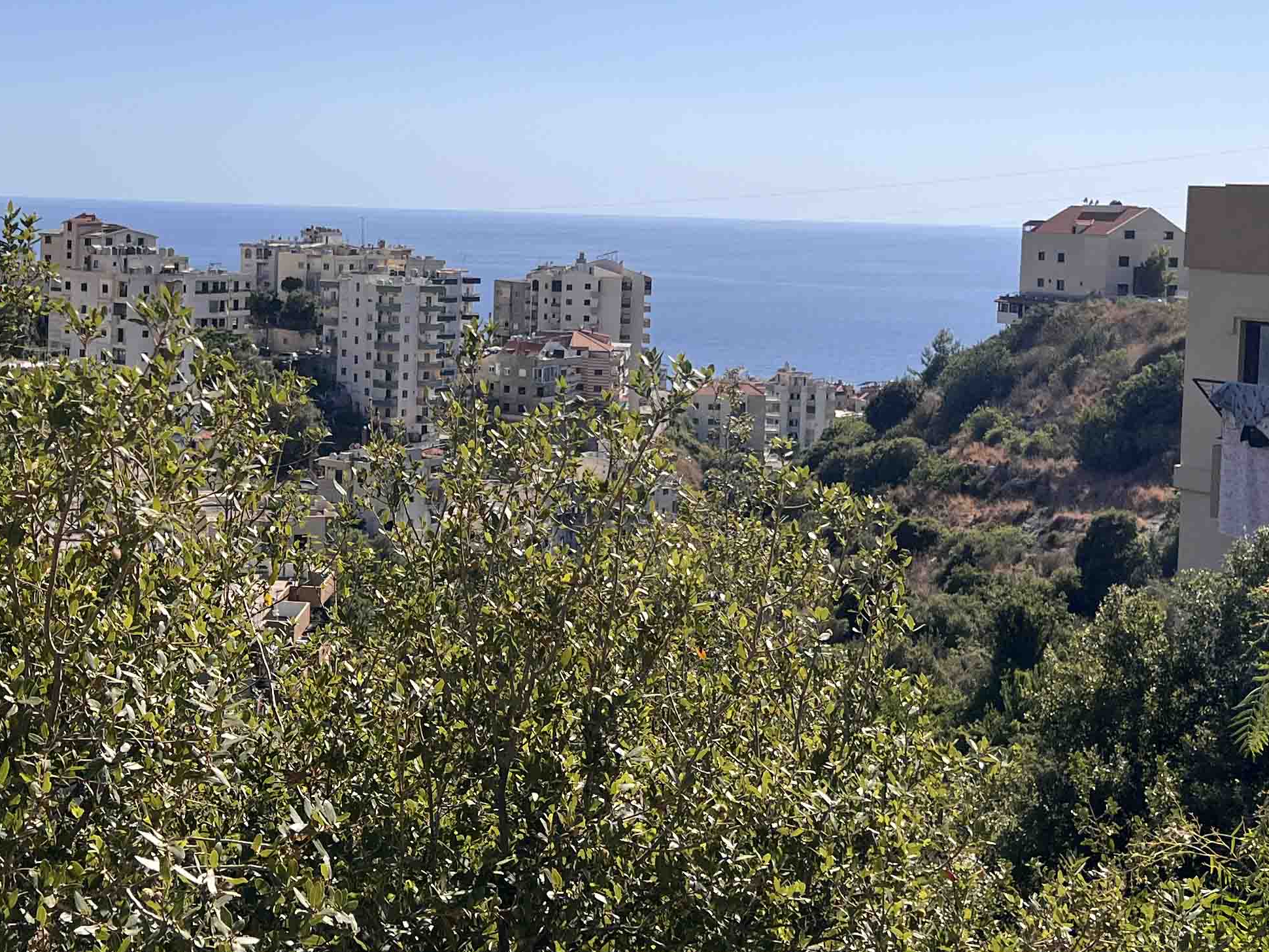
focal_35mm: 54
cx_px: 457
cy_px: 286
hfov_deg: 35.3
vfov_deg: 26.8
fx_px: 1980
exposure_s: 1/8000
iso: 50
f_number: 1.5
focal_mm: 5.7
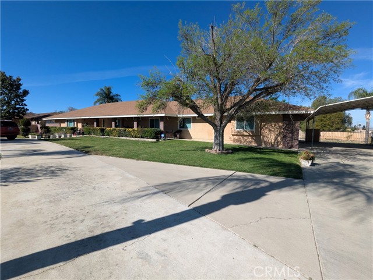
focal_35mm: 16
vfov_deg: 78.2
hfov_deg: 94.5
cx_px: 186
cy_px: 140
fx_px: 173
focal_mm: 2.35
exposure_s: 1/1927
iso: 52
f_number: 2.2
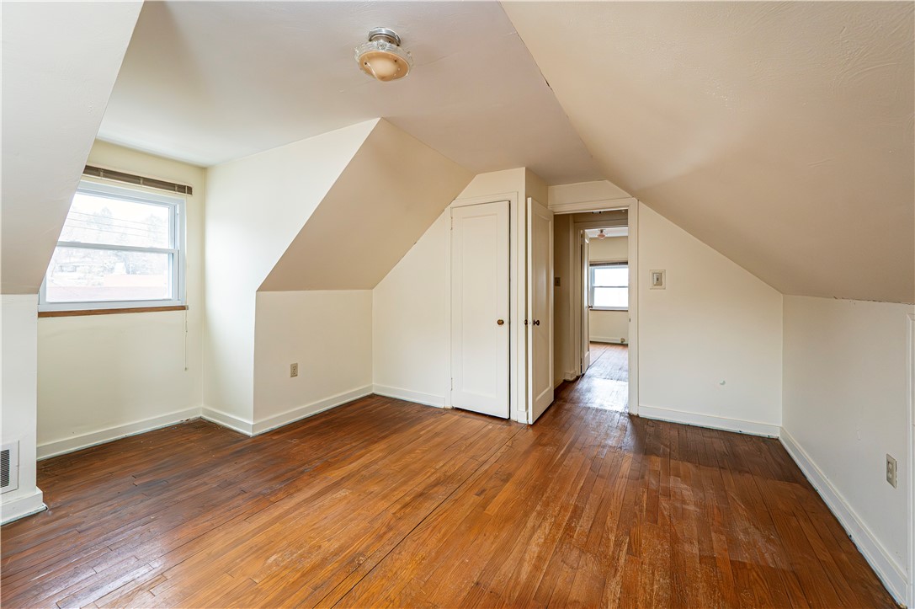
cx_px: 458
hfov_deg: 104.3
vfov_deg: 81.1
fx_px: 356
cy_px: 304
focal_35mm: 14
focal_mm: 14
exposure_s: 1/100
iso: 3200
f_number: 8
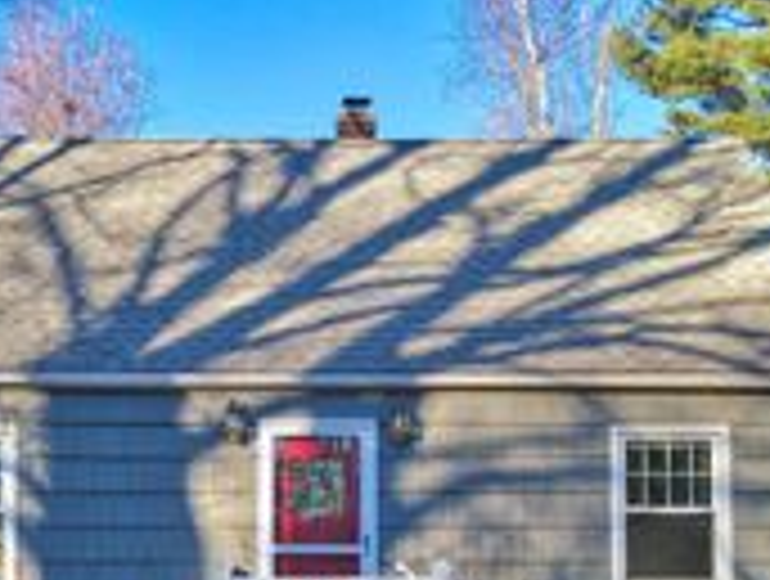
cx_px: 239
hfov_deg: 27.5
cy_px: 479
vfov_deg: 20.8
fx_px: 1560
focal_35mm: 70
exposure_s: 1/500
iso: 200
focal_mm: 8.7
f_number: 1.8
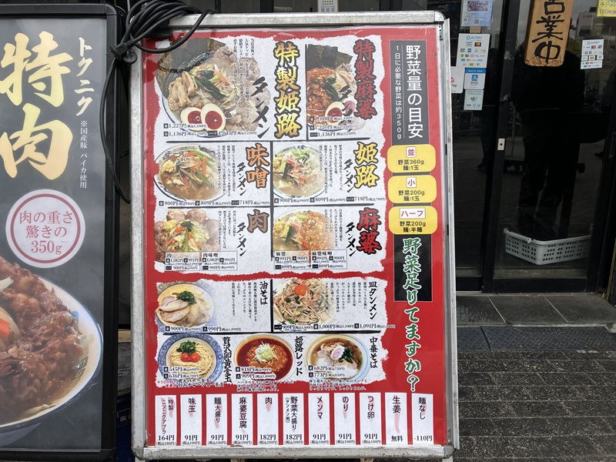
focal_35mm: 28
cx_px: 308
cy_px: 231
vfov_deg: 49.7
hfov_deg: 63.4
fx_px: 498
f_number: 1.8
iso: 32
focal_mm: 3.99
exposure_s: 1/684
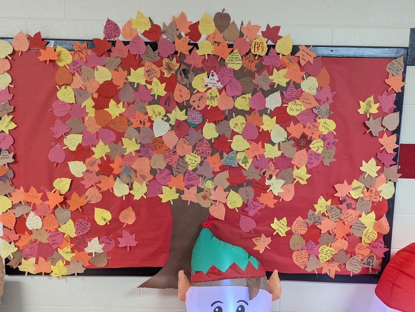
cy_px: 156
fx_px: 288
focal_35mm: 24
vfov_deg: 56.9
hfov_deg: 71.5
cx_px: 208
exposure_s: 1/120
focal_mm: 6.81
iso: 816
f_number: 1.85
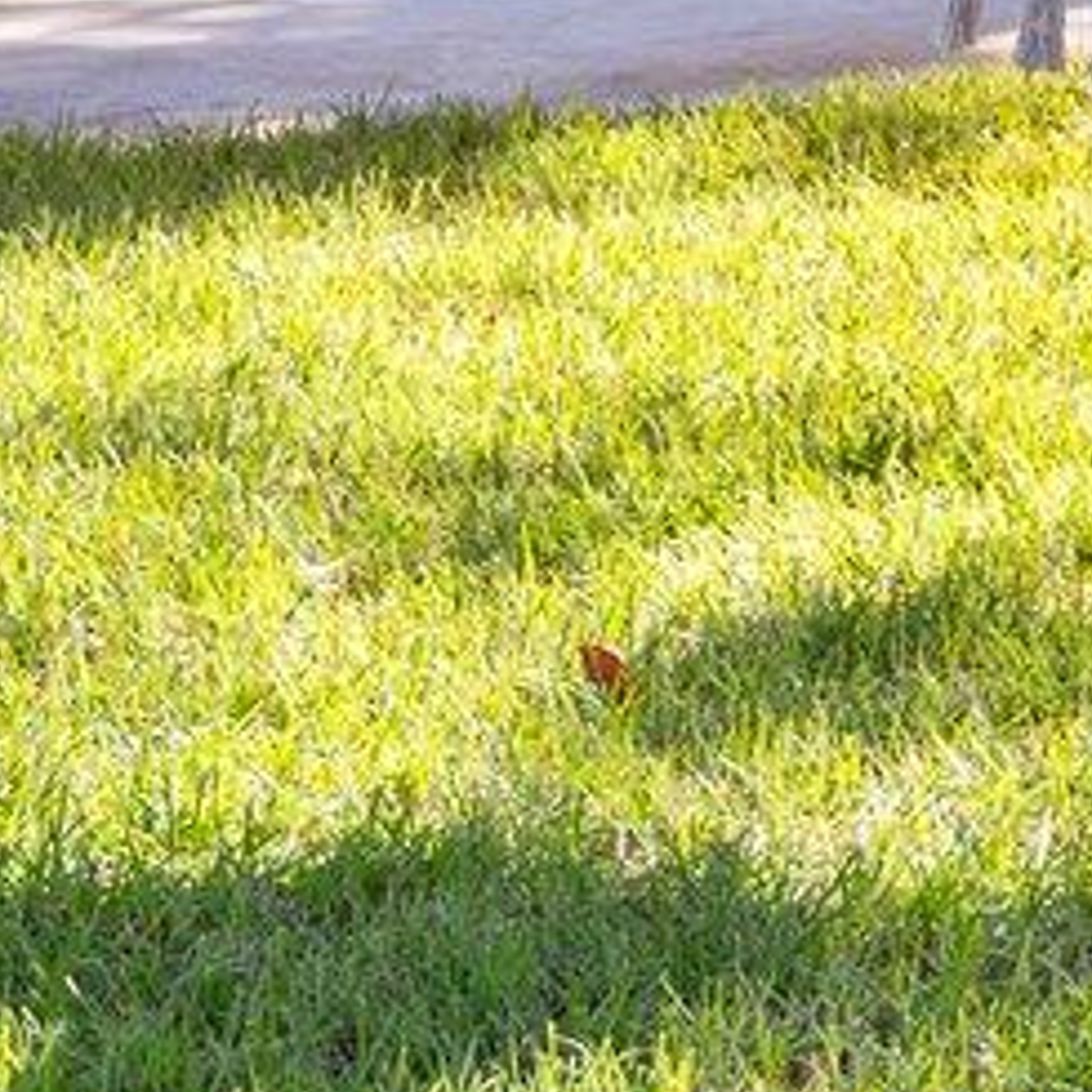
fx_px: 7602
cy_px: -1154
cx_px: 784
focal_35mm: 213
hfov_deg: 8.2
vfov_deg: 7.8
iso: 100
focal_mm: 30
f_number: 9
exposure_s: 1/25
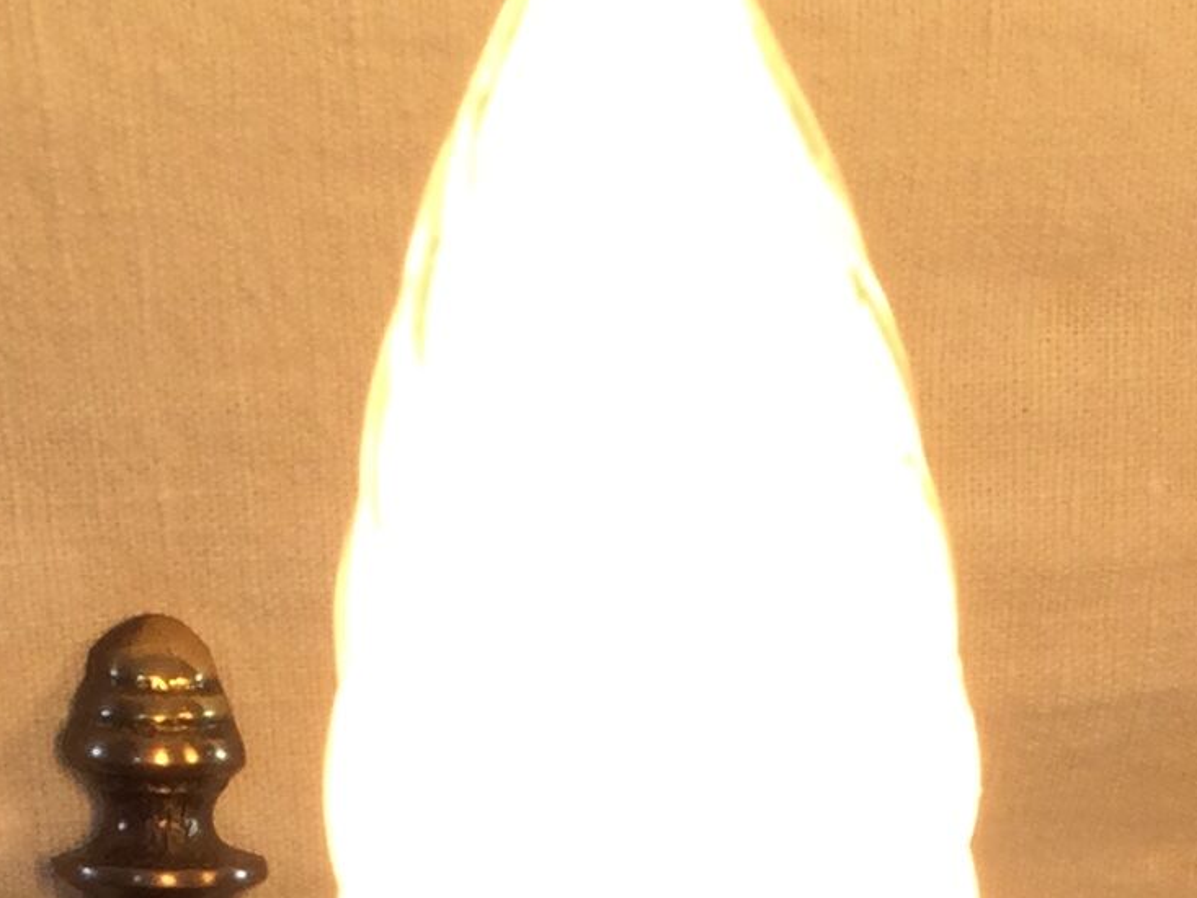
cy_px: 1633
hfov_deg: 14.2
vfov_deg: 10.1
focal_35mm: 138
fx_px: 4773
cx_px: 1052
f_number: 2.4
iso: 25
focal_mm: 3.3
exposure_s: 1/102
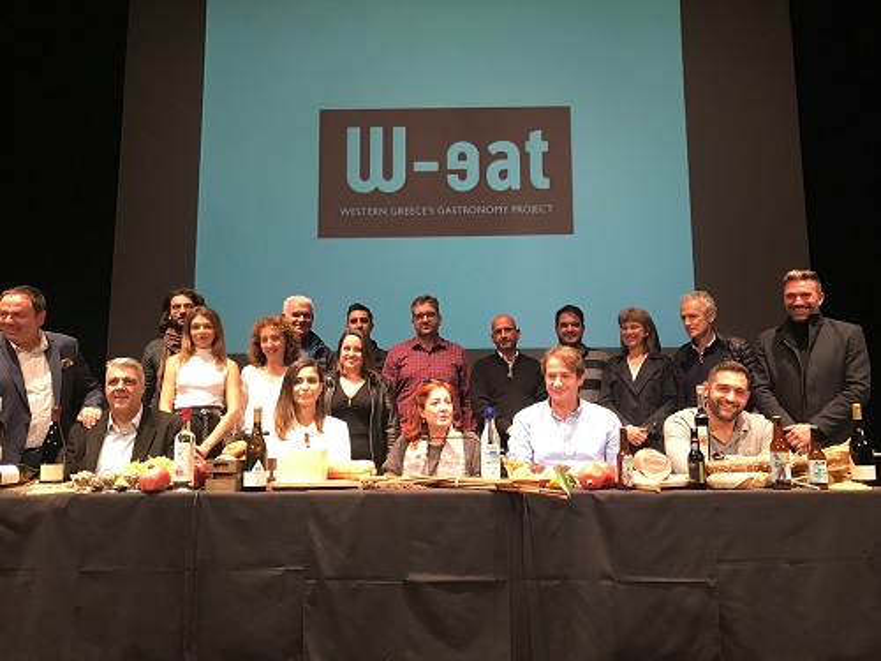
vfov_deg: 49.7
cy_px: 330
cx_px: 440
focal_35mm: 28
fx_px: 713
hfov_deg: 63.4
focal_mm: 3.99
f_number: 1.8
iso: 50
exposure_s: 1/15
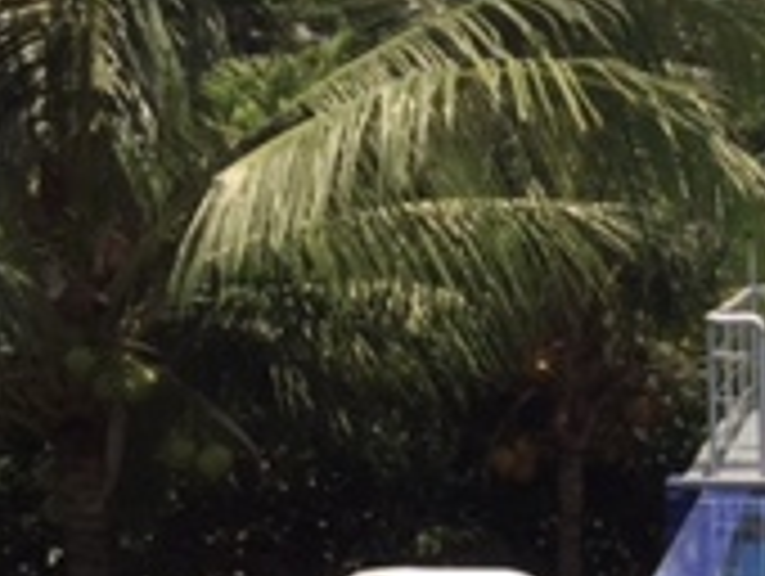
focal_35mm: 109
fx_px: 2412
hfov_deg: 16.4
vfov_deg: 13.6
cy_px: 382
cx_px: 1143
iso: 50
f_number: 2.2
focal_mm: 4.15
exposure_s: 1/2475
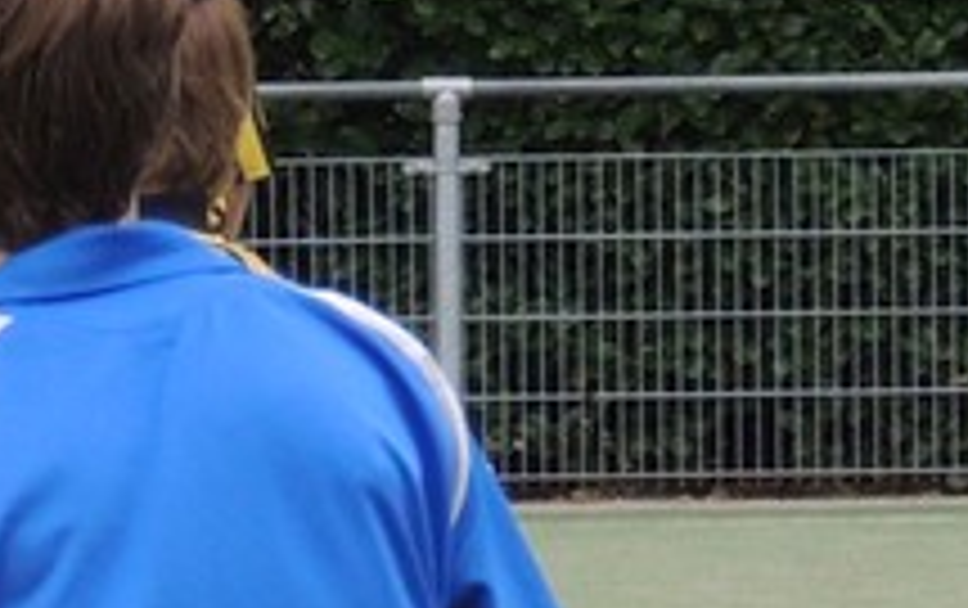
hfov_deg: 2.1
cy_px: 797
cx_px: -630
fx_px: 26627
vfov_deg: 1.3
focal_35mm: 1008
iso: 320
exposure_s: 1/500
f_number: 4.6
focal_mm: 35.6
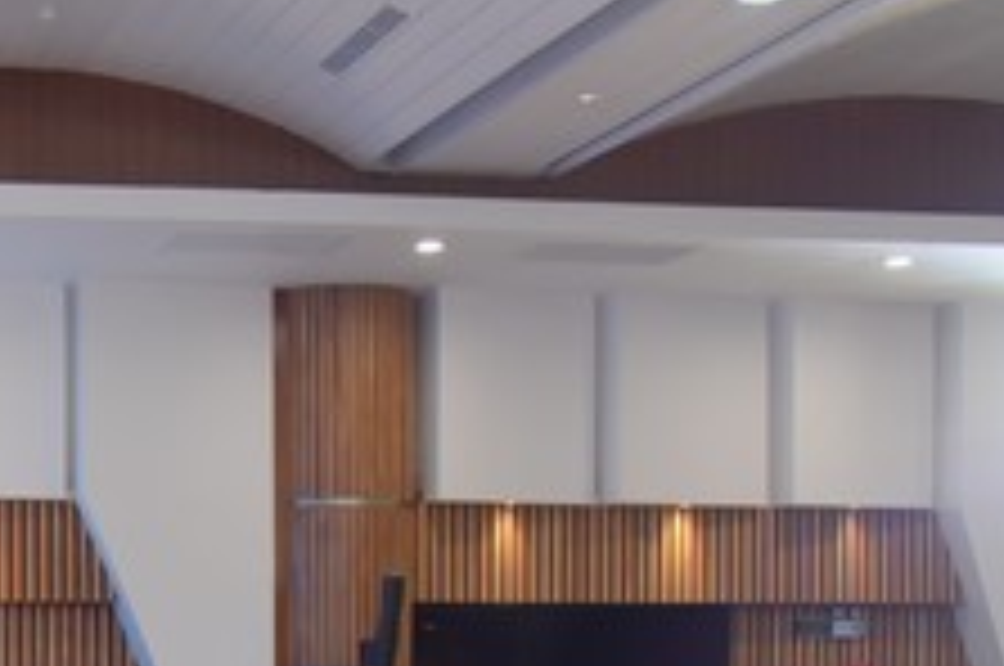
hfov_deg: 26.1
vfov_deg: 18.5
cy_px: 776
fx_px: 1949
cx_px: -162
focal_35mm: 70
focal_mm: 24
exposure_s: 1/200
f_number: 5
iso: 1600
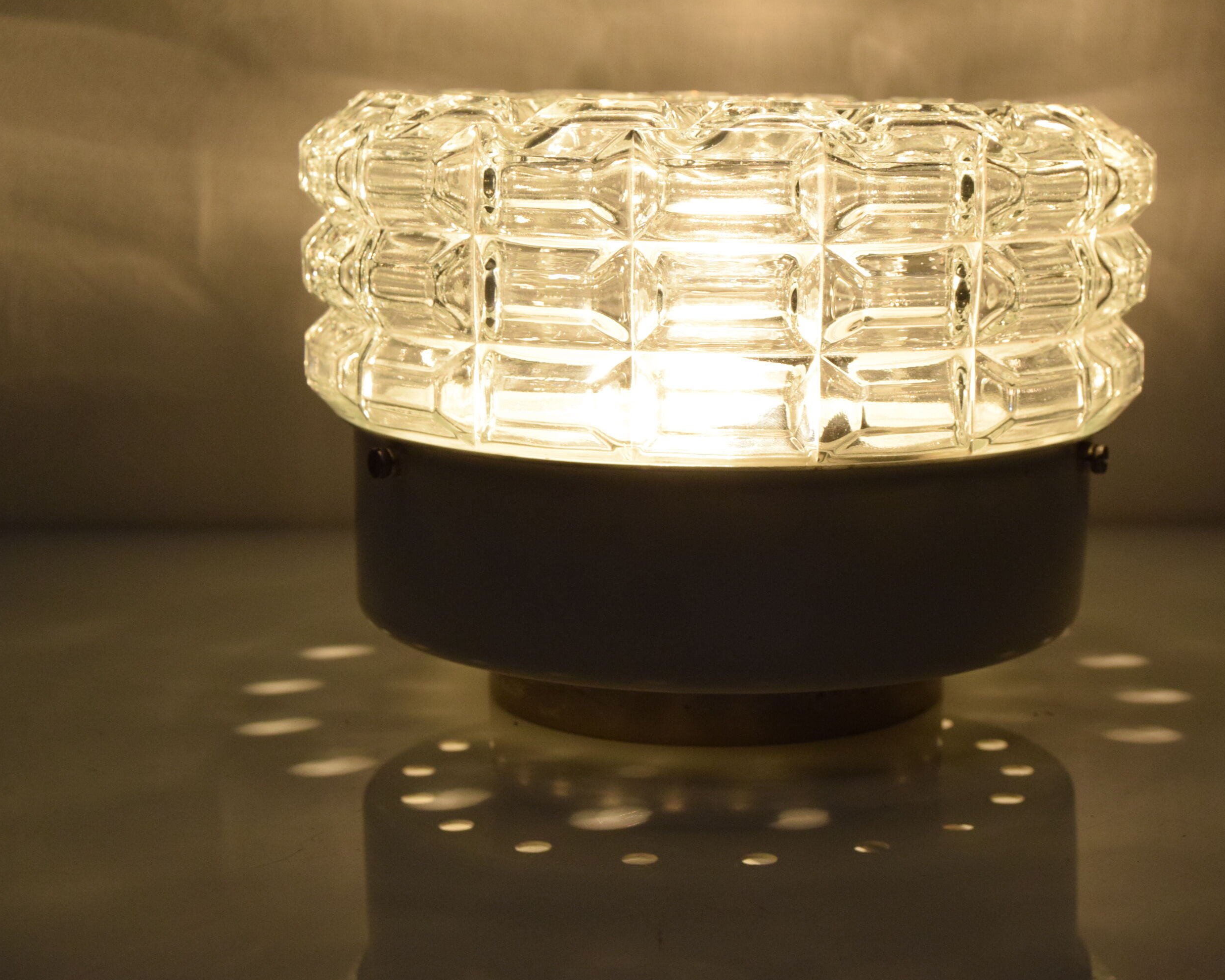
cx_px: 729
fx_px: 2159
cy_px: 492
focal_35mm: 60
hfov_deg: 31.6
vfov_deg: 25.6
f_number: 7.1
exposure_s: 1/200
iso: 1600
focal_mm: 35
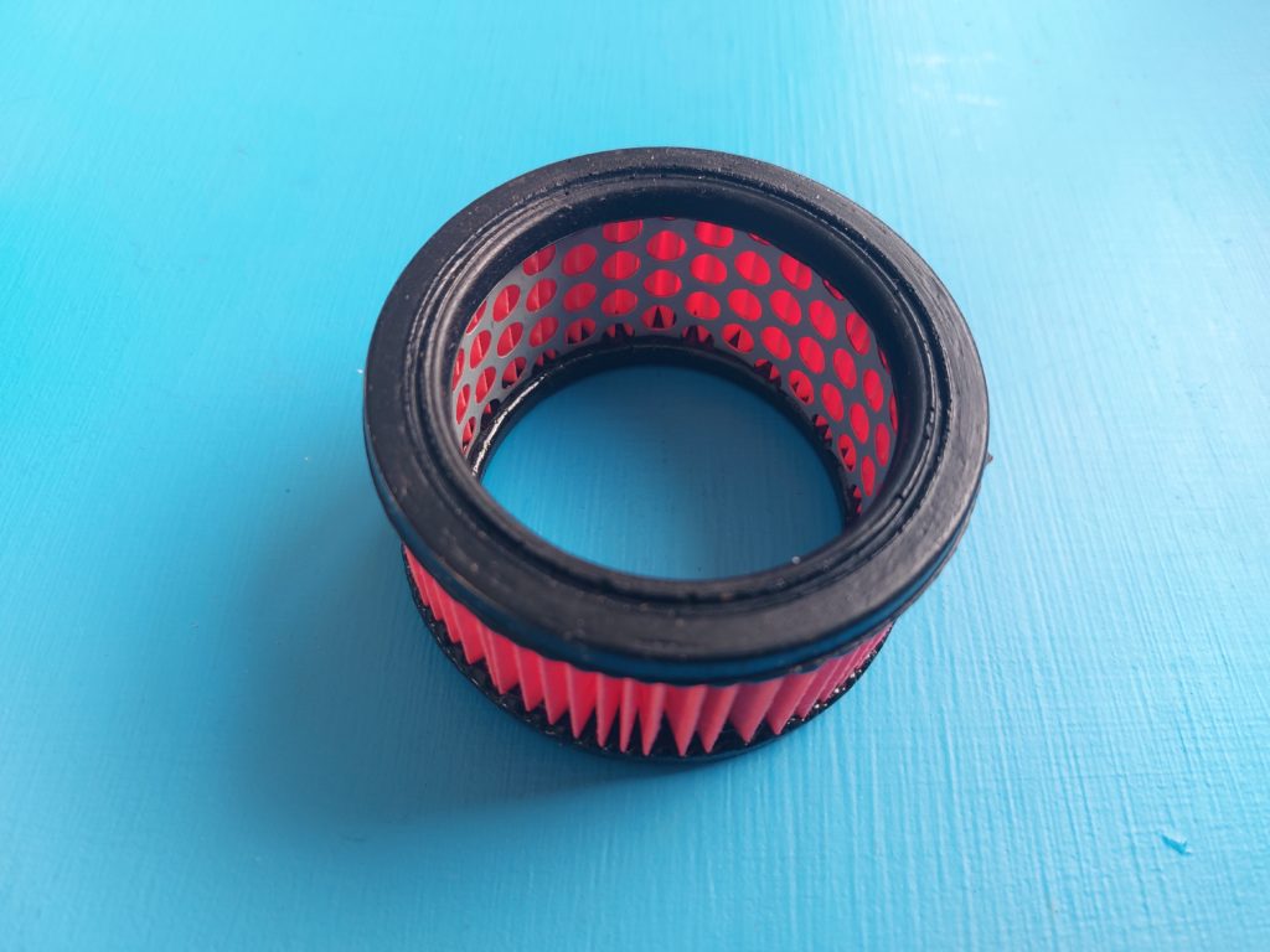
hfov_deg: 71.6
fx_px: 881
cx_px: 635
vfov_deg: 56.8
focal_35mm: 24
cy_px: 476
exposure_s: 1/100
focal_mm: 5.23
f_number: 1.8
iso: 50
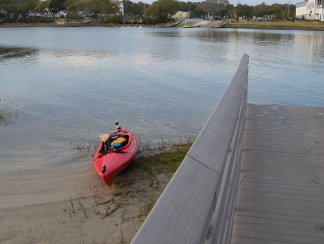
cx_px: 112
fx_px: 450
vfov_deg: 30.2
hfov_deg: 39.2
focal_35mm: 48
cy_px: 99
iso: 64
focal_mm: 7.5
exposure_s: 1/120
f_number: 4.3
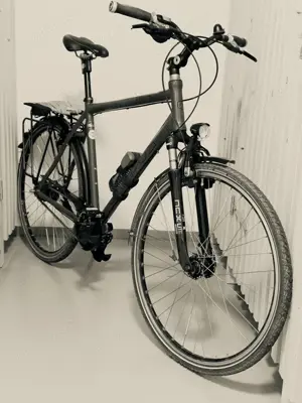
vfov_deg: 39.7
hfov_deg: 30.3
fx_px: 558
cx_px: 151
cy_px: 202
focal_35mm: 48
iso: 500
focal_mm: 6.76
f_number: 1.78
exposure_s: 1/33
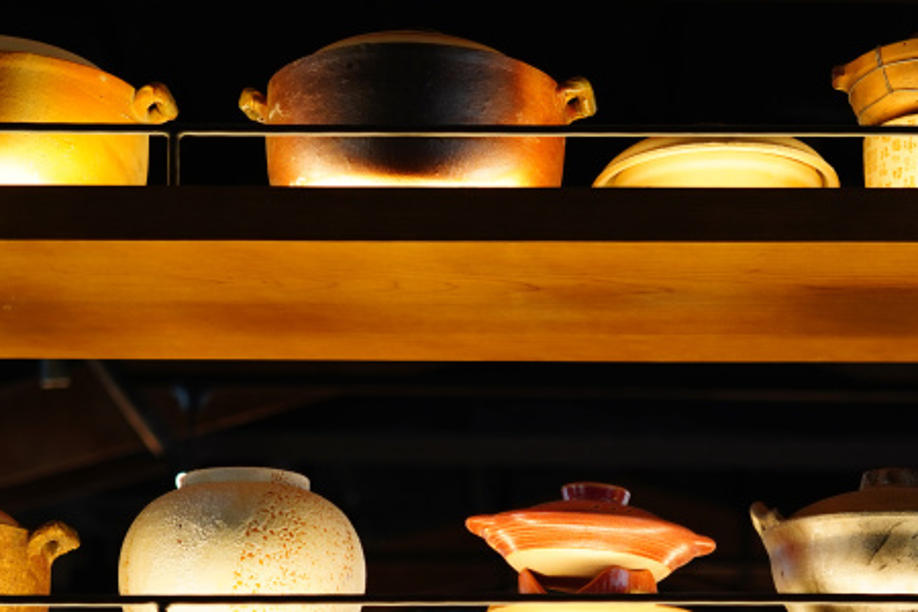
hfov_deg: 22.4
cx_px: 541
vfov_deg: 14.7
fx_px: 2320
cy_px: 638
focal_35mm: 91
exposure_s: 1/160
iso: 250
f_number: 2
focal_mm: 40
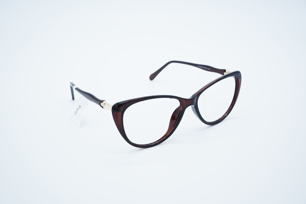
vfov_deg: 31.9
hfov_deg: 46.4
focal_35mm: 42
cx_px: 153
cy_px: 102
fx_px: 357
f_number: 16
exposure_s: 1/20
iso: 100
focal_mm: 42
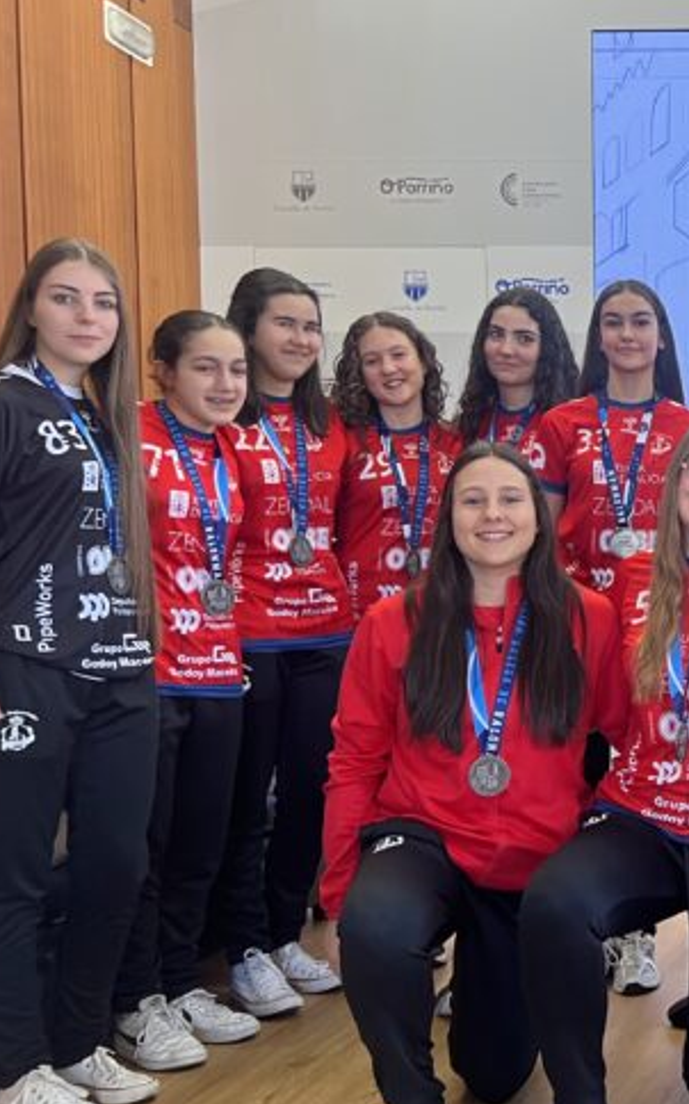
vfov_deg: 41.0
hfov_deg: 23.2
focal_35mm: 49
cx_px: 908
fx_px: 1474
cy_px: 622
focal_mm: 5.7
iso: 200
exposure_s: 1/60
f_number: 1.5
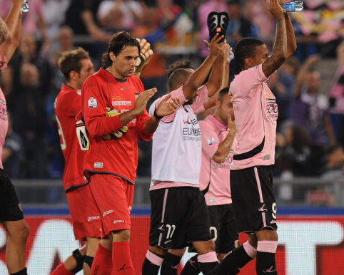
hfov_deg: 2.4
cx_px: 242
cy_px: 116
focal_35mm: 797
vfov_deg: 1.9
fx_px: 8118
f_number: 3.2
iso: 1600
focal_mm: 400
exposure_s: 1/500
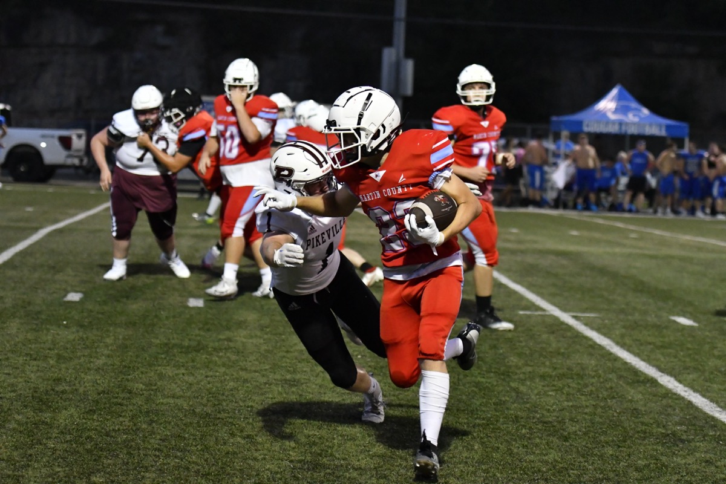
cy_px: 242
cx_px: 363
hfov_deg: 19.5
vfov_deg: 13.0
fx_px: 2117
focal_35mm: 105
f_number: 2.8
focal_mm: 70
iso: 6400
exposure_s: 1/1250
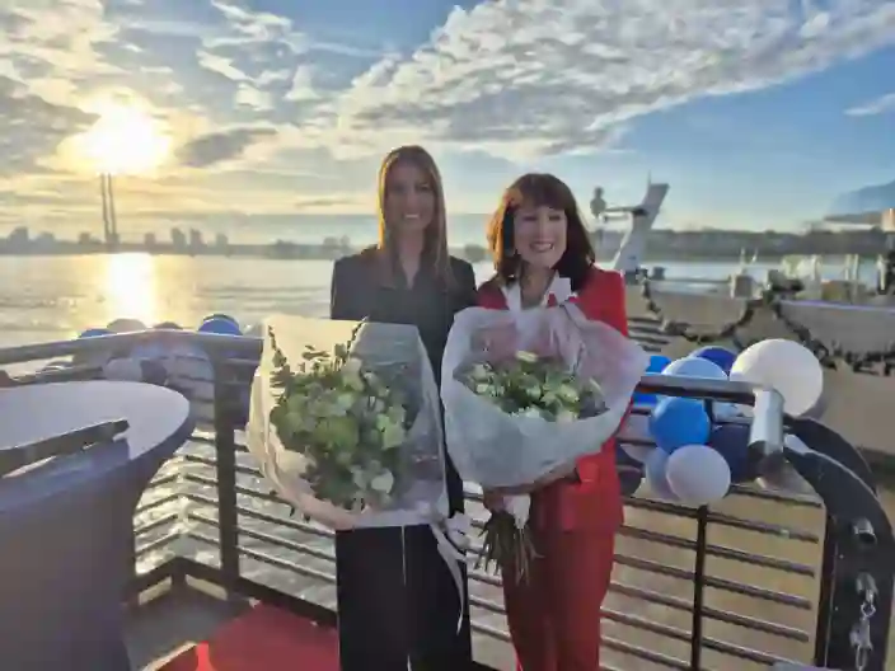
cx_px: 448
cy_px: 336
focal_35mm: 23
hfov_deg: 73.9
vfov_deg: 58.9
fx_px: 595
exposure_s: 1/2456
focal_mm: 5.4
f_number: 1.8
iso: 25
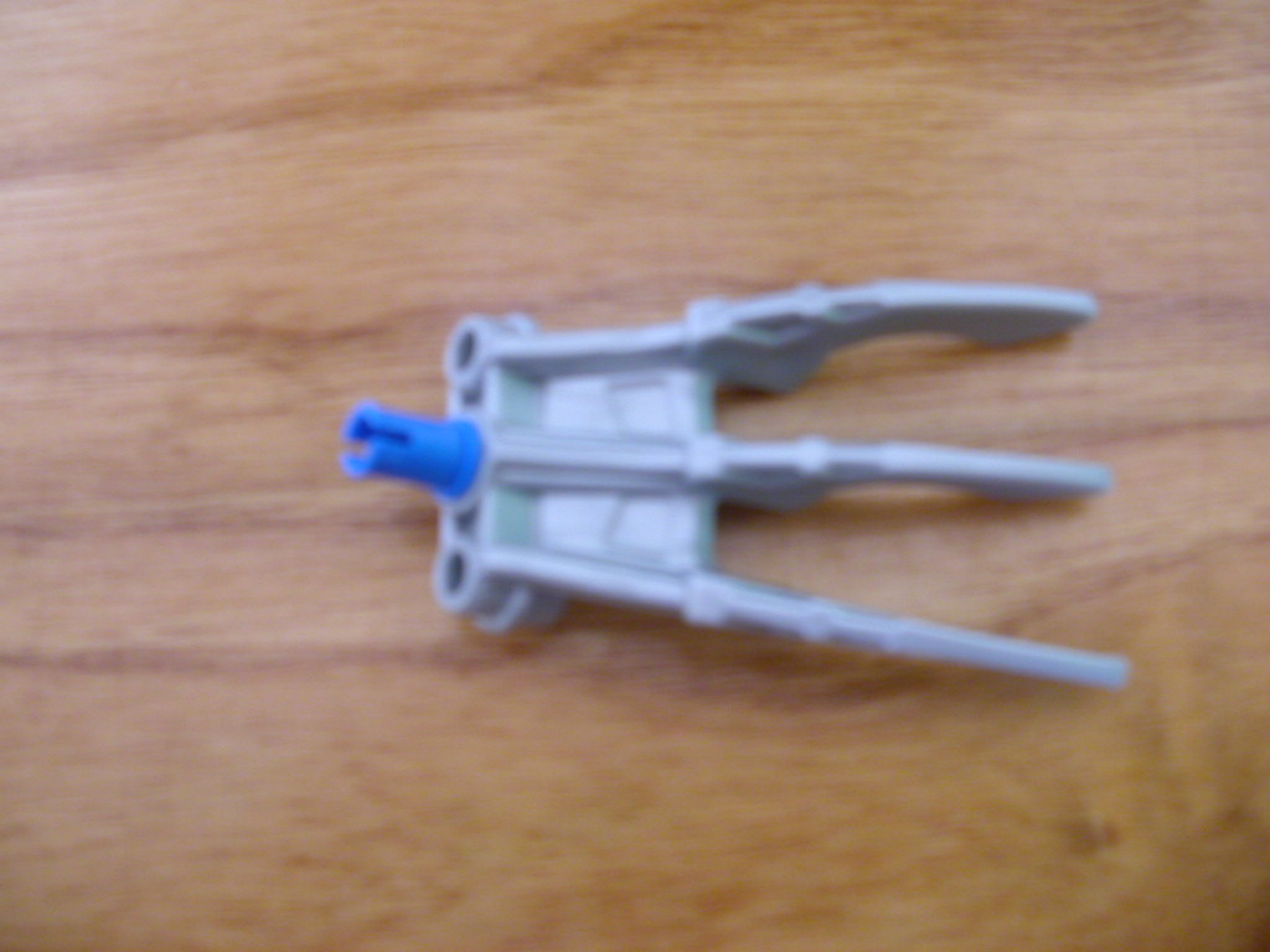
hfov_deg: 50.1
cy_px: 476
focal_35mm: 37
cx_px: 635
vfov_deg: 38.7
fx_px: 1357
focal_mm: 5.6
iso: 100
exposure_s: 1/14.2
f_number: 2.7
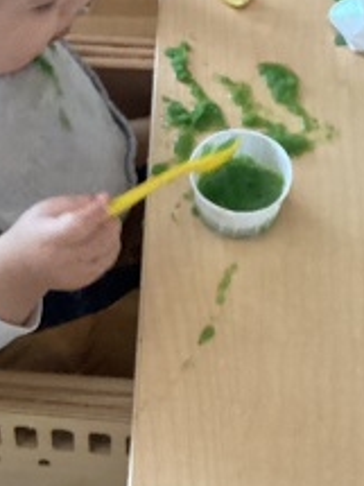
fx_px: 1010
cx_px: 150
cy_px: 104
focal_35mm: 72
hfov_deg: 20.4
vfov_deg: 26.6
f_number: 2.4
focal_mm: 3.3
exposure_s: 1/30
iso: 500
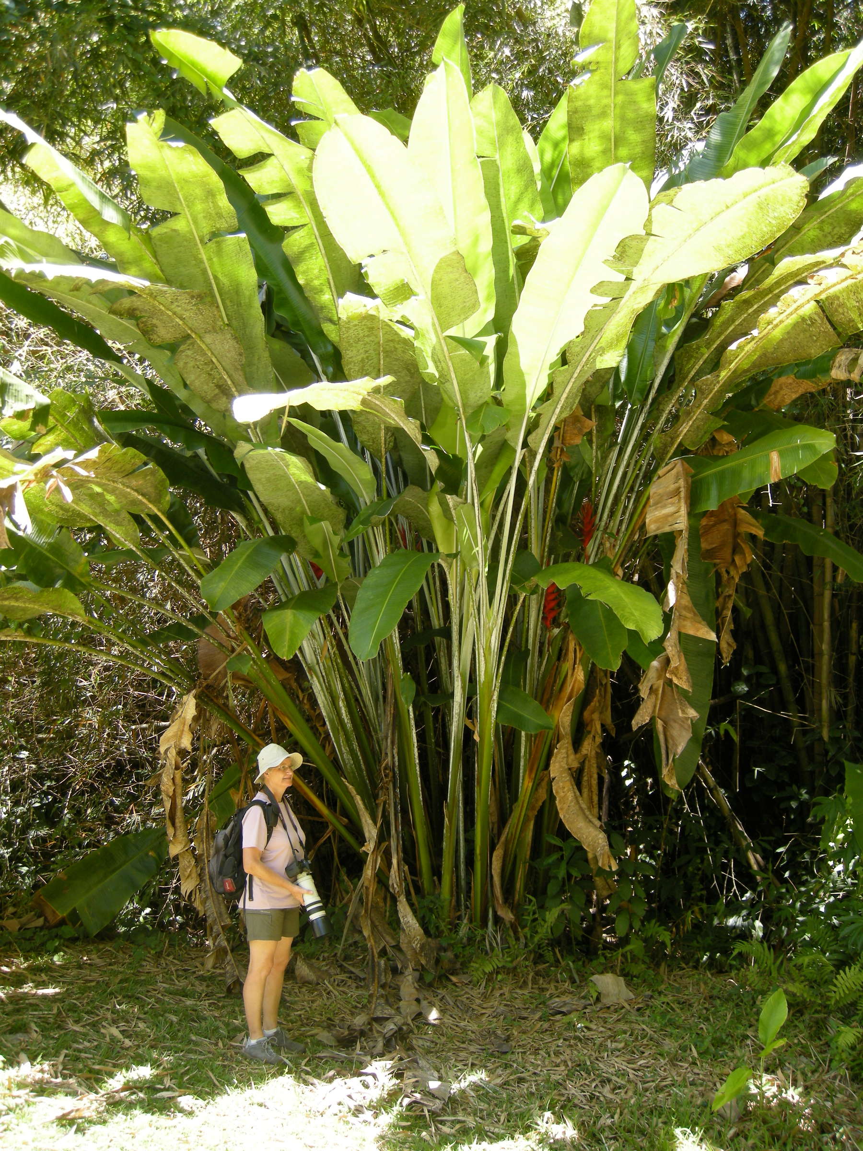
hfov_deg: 40.7
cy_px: 576
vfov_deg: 52.6
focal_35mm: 35
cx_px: 432
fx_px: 1163
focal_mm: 7.5
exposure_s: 1/63
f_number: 3
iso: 64
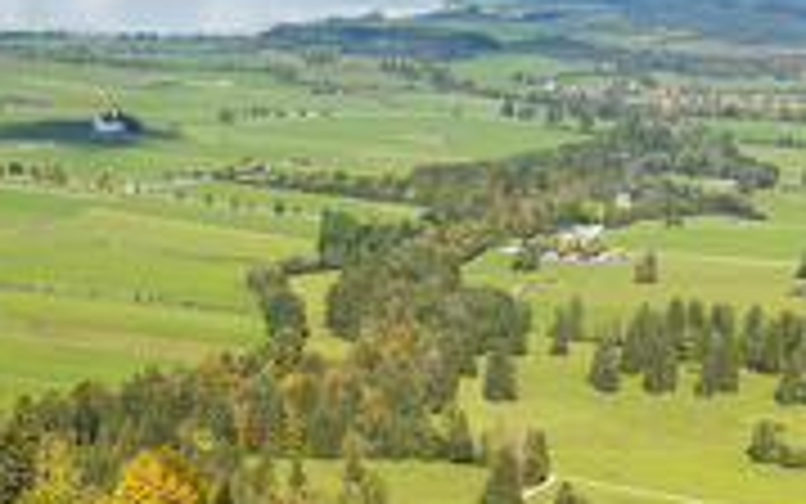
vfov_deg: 13.2
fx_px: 2175
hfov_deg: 18.2
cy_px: 266
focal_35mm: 99
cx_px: -468
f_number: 8
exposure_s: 1/200
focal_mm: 29
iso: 200
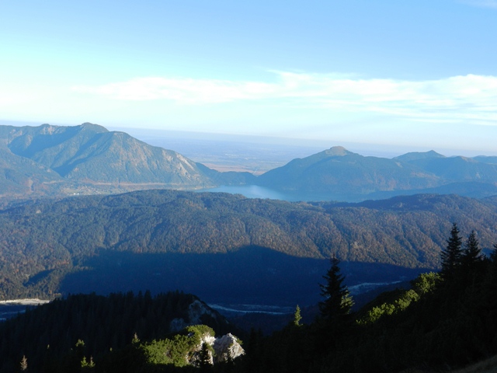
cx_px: 248
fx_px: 761
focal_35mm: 53
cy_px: 186
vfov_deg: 27.5
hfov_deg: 36.2
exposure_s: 1/500
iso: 160
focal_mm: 9.4
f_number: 4.4
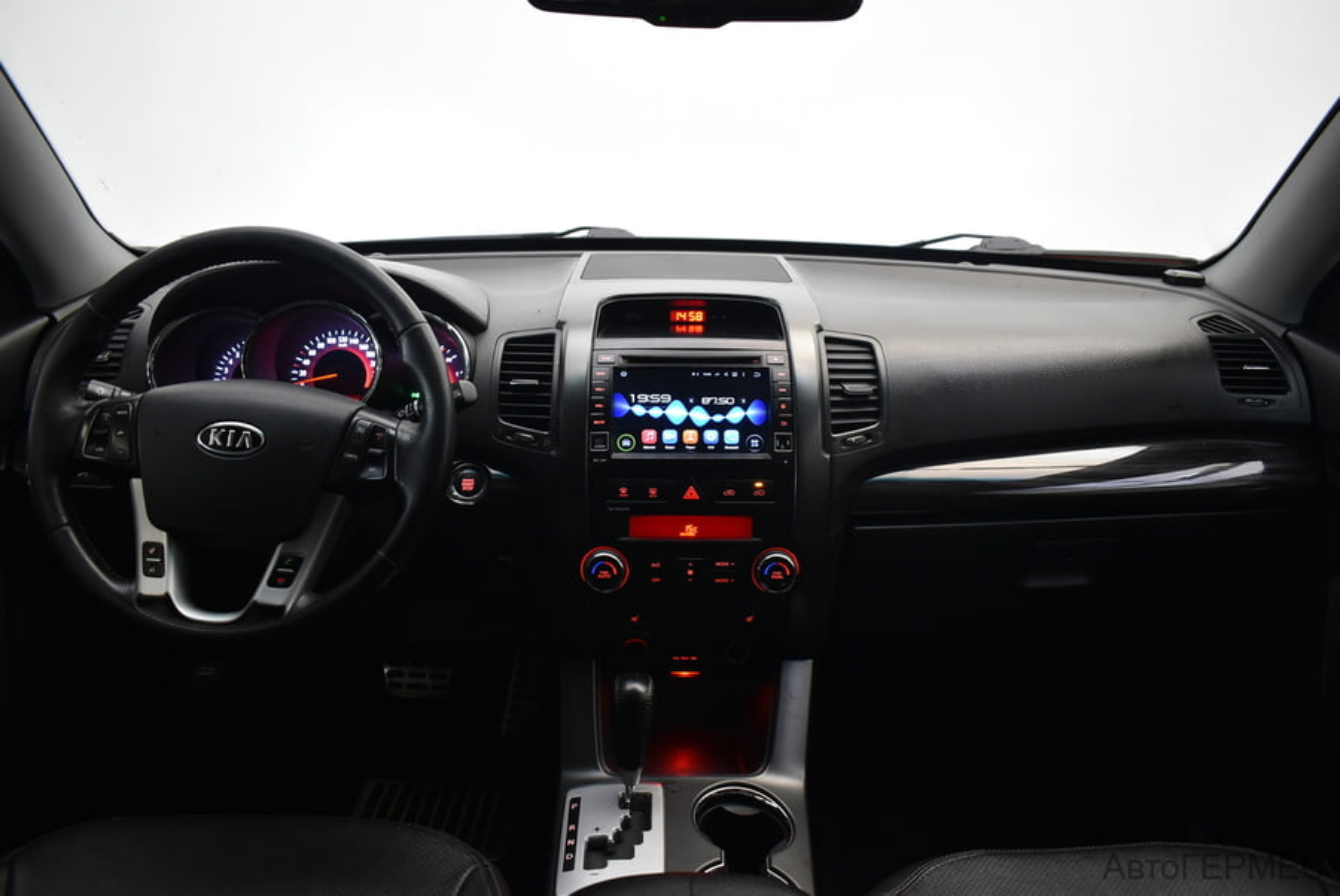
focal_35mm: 27
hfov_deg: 67.3
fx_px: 1006
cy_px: 448
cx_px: 670
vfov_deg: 48.0
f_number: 3.5
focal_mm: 18
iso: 1000
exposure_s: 1/30
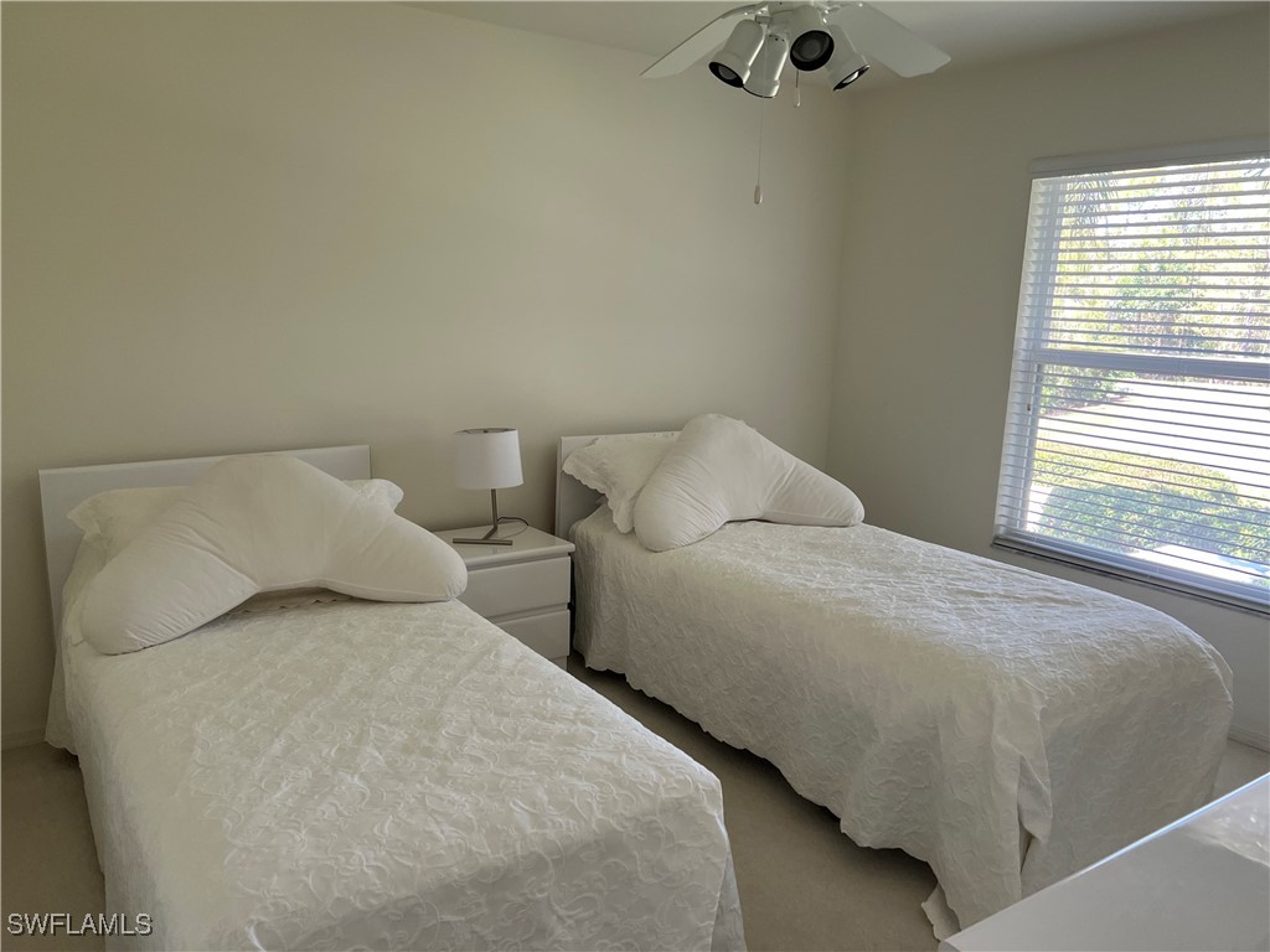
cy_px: 476
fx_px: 954
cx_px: 635
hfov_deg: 67.3
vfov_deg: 53.1
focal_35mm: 26
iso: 100
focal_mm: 5.7
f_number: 1.5
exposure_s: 1/121
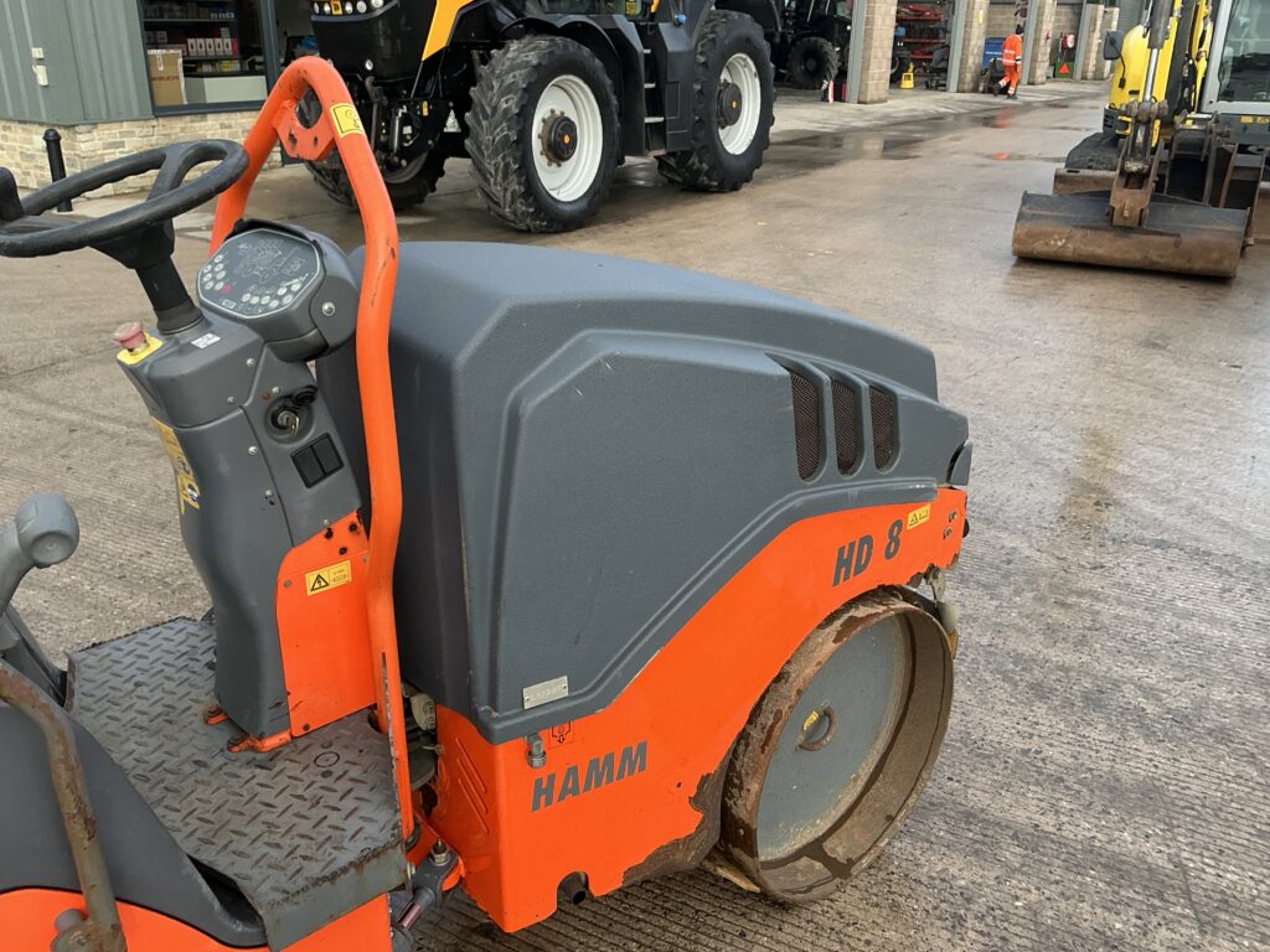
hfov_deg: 63.4
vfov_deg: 49.7
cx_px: 635
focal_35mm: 28
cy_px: 476
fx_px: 1027
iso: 20
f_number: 1.8
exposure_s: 1/224
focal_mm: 3
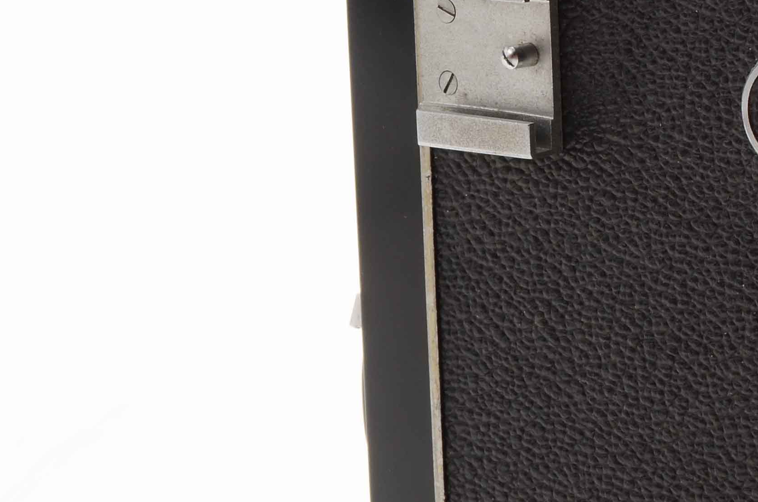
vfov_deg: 9.1
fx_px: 3152
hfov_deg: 13.3
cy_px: 277
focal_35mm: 150
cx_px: 921
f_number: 20
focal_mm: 34
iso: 100
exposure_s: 1/160
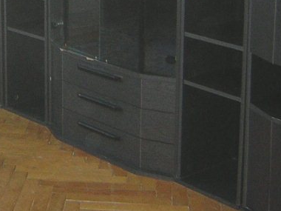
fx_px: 787
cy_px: -69
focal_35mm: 97
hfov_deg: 19.6
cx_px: -7
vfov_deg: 14.6
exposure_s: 1/60.1
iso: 235
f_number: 2.6
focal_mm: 4.7
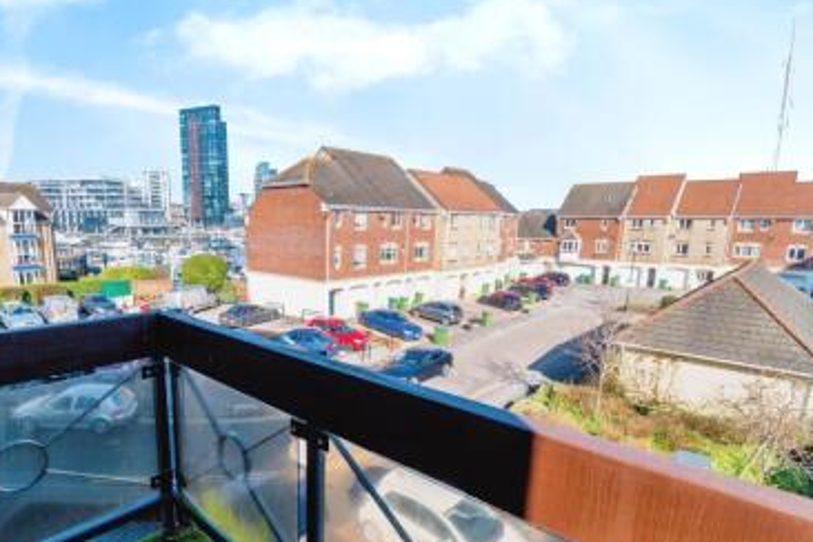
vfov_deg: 34.1
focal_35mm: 39
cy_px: 323
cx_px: 329
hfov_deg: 49.3
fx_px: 881
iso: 320
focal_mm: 20
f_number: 7.1
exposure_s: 1/2000
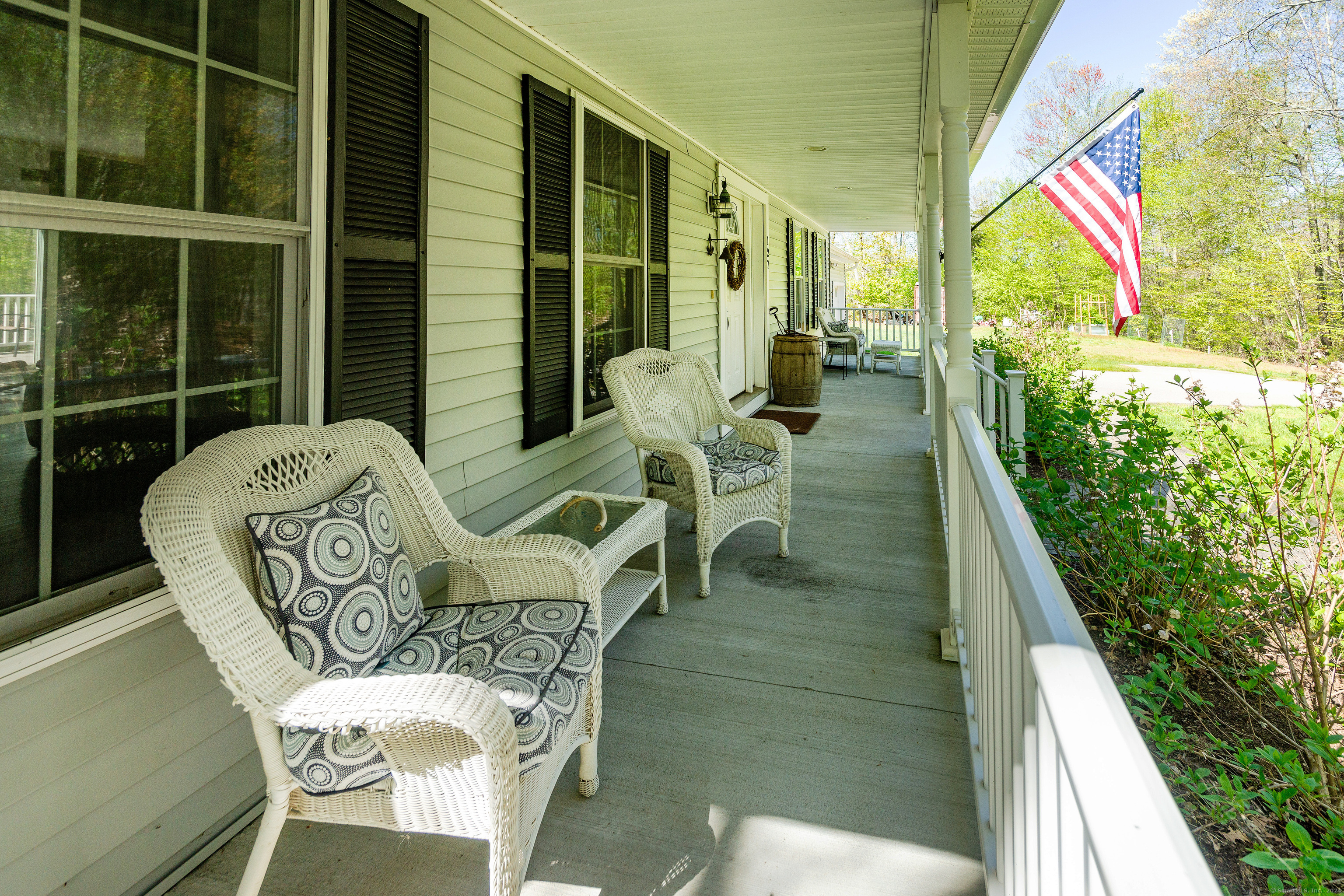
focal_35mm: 16
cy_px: 448
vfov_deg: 73.7
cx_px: 672
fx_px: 597
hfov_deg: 96.7
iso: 320
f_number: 6.3
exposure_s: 1/200
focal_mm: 16
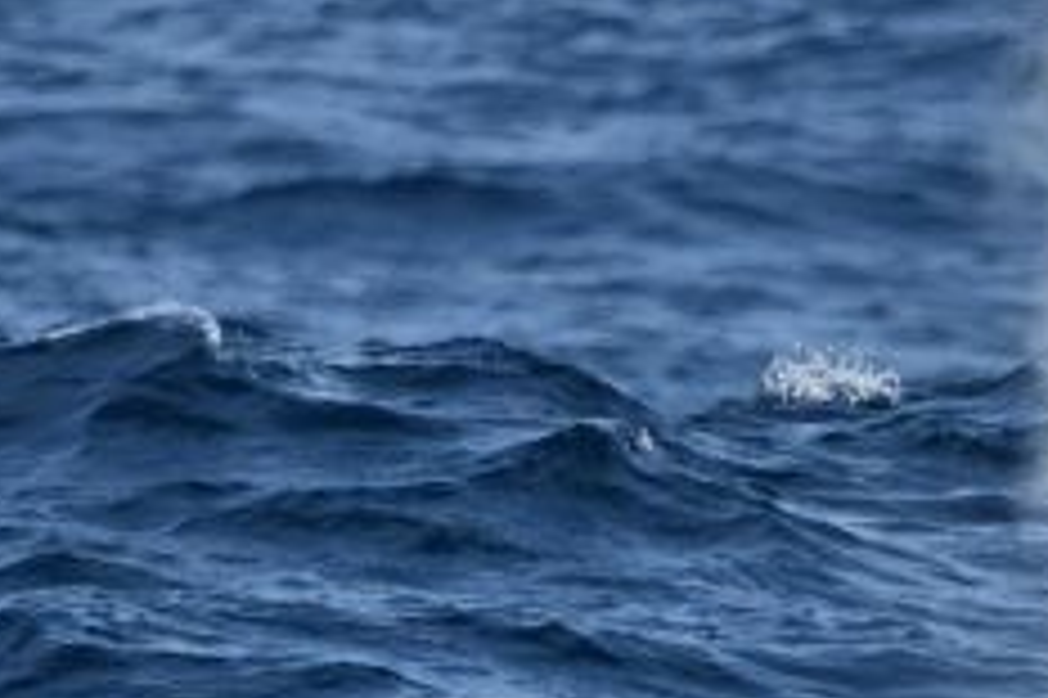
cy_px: 570
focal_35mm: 2062
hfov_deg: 1.0
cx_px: 756
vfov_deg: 0.7
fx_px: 59983
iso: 1600
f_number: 6.3
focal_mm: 600
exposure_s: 1/8000
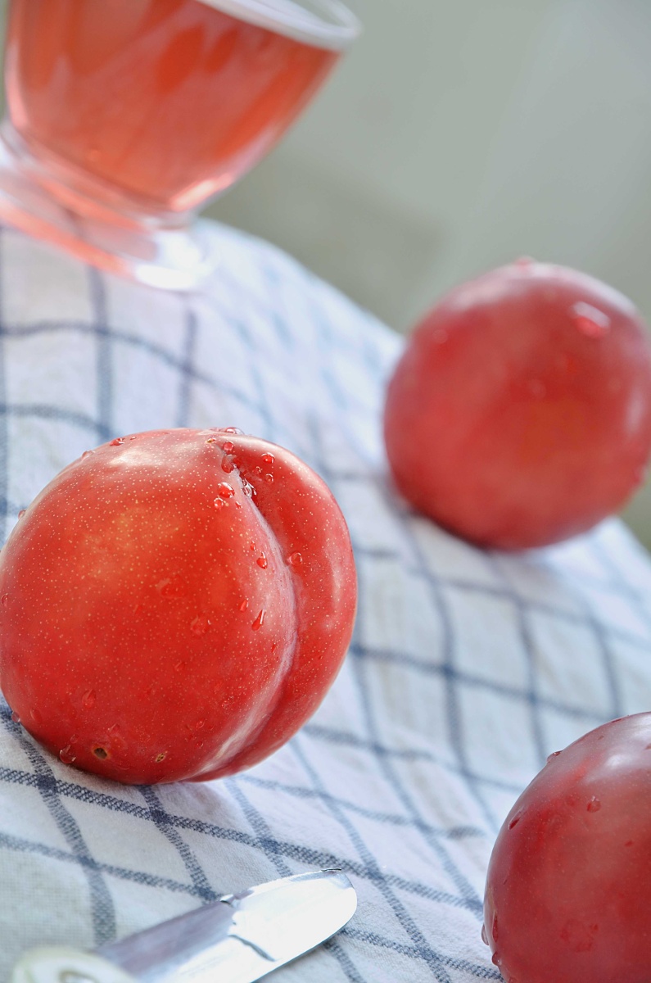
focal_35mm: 128
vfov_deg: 16.1
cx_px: 326
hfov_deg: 10.7
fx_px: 3473
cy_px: 492
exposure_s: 1/45
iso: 320
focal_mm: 85
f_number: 5.6
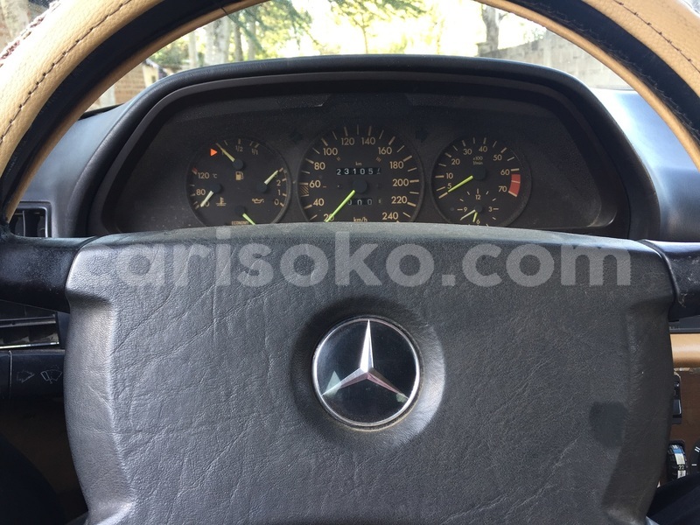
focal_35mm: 29
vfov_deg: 48.2
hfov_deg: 61.7
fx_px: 586
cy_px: 262
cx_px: 350
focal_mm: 4.15
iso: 32
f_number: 2.2
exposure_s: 1/33
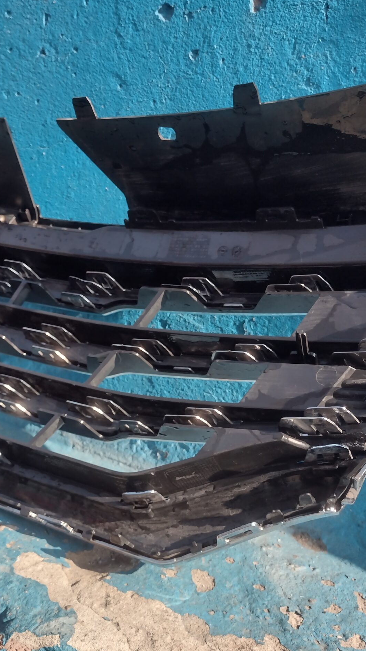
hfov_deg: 29.6
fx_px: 690
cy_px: 327
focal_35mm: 40
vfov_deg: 50.5
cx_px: 140
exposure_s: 1/796
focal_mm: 4.71
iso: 100
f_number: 1.7
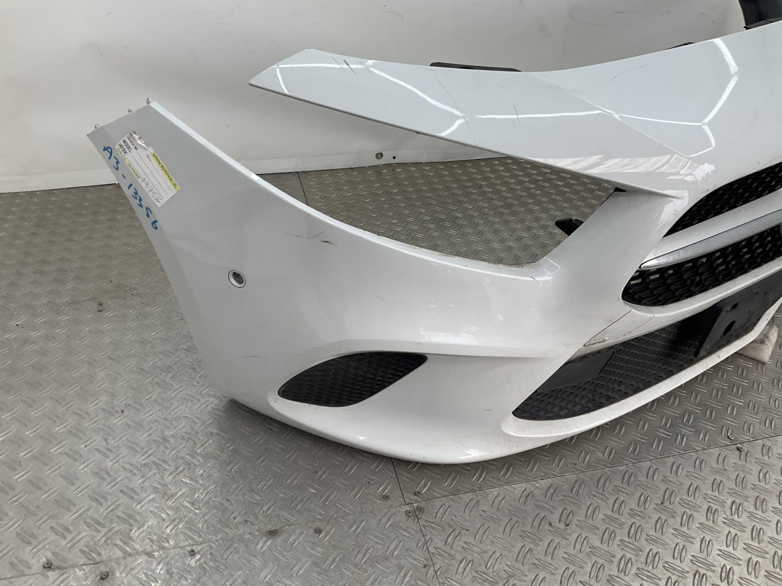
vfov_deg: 48.2
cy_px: 293
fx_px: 655
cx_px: 391
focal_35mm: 29
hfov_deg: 61.7
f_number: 1.8
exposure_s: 1/123
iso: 16
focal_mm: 3
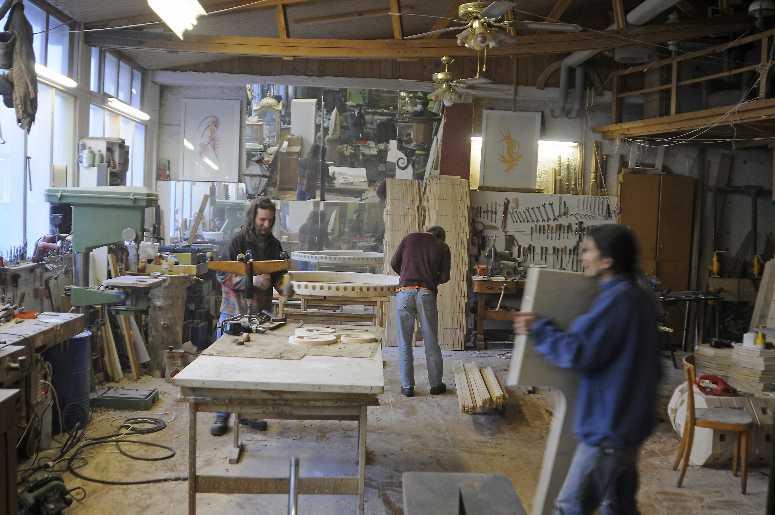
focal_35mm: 36
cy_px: 258
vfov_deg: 36.8
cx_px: 388
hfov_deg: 53.2
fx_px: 774
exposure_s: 1/20
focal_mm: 24
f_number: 3.5
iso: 200
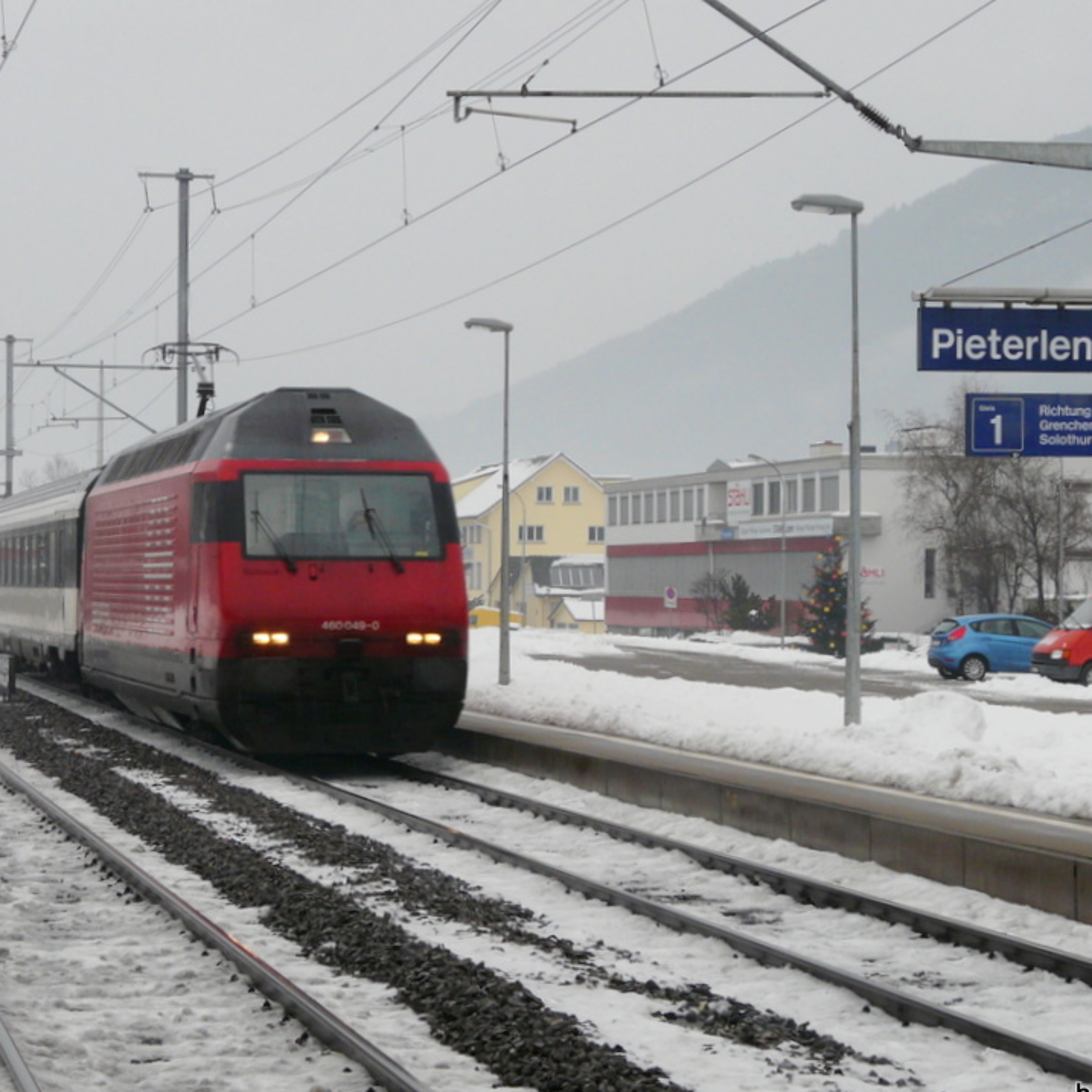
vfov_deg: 19.3
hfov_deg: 19.3
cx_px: 439
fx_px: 3212
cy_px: 568
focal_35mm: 90
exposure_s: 1/200
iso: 100
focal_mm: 12
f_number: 4.5
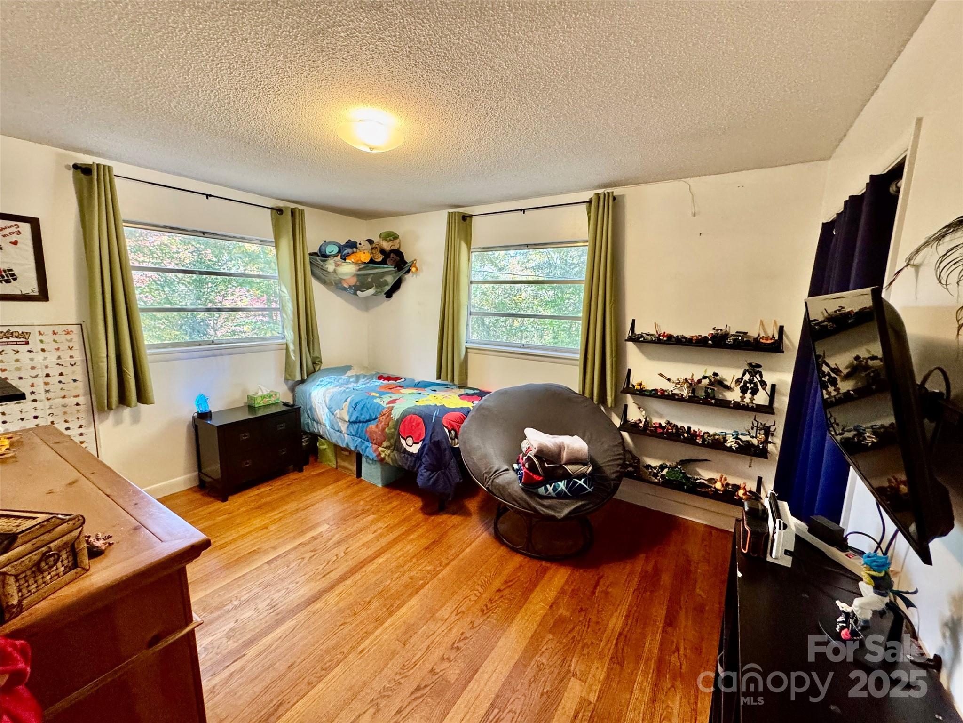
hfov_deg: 102.1
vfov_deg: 85.7
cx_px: 482
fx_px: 389
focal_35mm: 14
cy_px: 362
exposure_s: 1/60
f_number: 2.2
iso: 400
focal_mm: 2.22
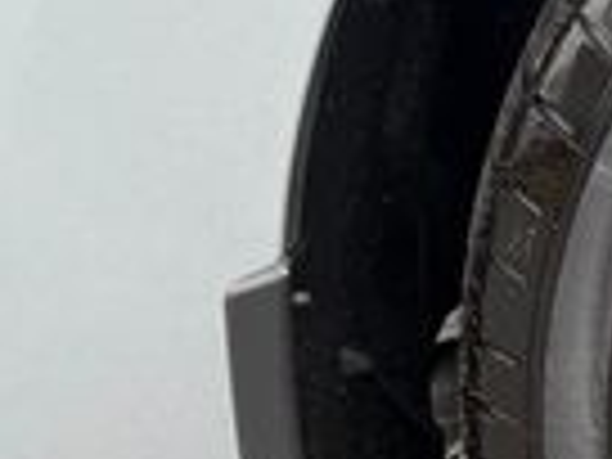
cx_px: 1354
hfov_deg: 13.7
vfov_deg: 13.1
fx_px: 1998
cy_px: 202
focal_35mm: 113
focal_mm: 6.76
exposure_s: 1/243
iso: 125
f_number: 1.78
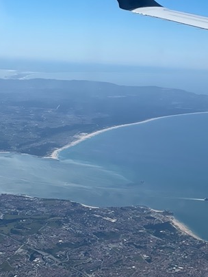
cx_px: 107
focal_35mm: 77
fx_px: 617
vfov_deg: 25.2
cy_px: 85
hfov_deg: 19.1
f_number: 2
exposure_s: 1/3425
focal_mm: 6
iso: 25
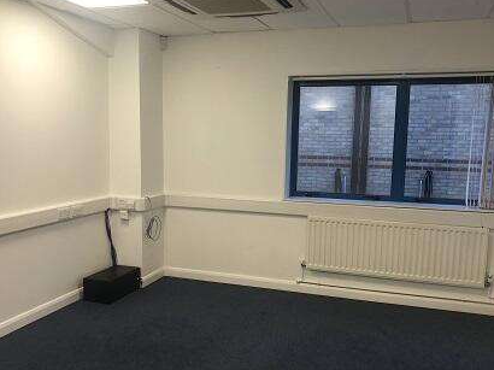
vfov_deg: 40.6
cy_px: 207
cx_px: 249
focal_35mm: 35
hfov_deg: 52.7
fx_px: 499
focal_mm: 3.99
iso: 25
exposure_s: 1/50
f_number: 1.8
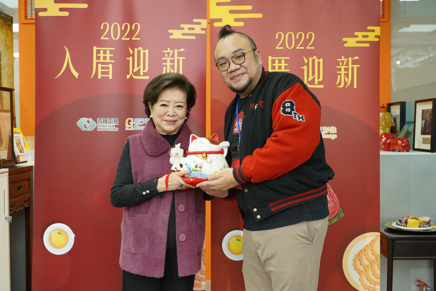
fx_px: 521
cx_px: 218
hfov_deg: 45.4
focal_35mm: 43
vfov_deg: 31.2
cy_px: 146
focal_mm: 43
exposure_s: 1/200
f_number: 5.6
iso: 1600
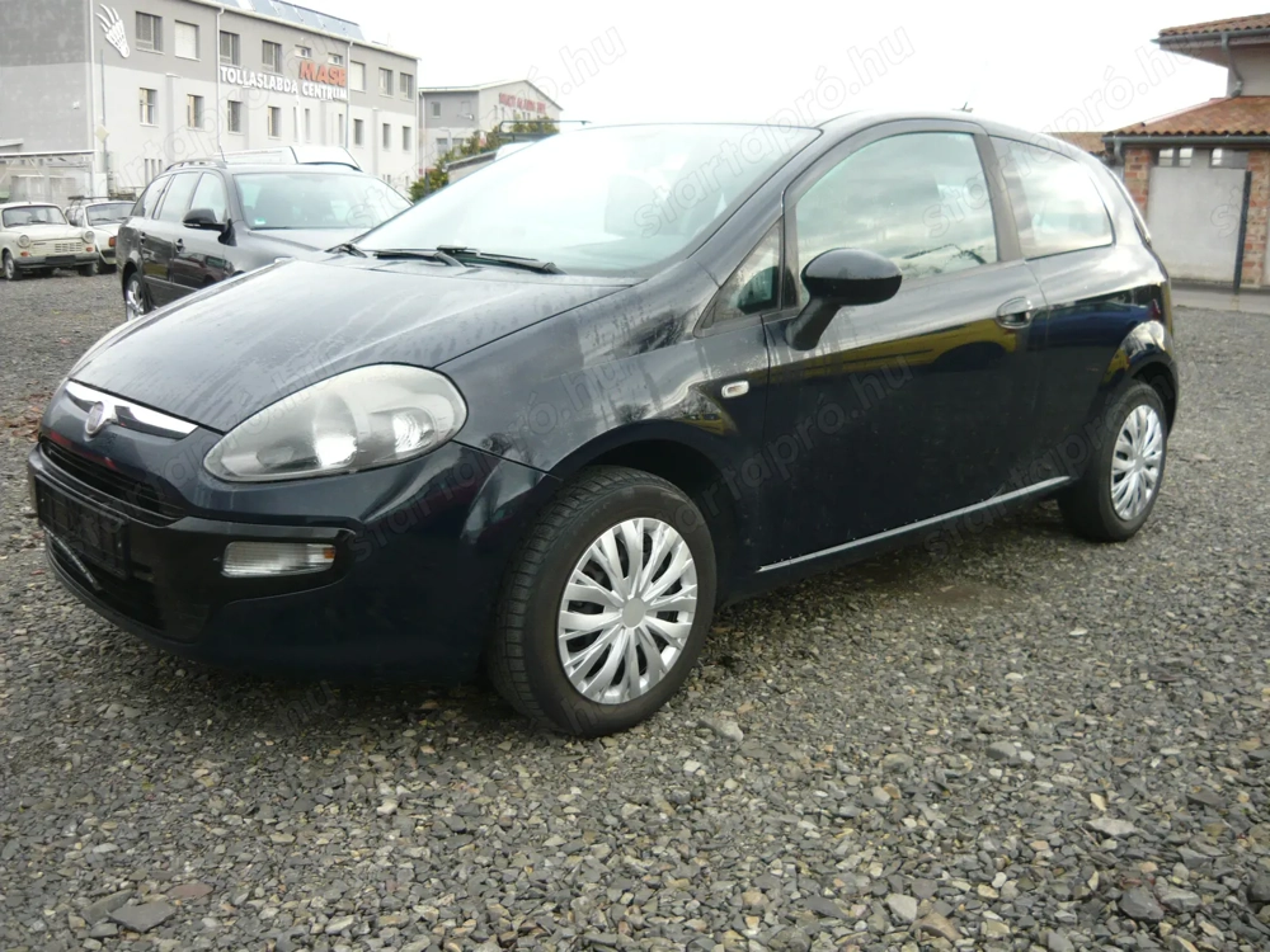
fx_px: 1211
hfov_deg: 55.4
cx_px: 635
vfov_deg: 42.9
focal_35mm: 33
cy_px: 476
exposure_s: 1/160
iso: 100
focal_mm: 5.5
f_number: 2.8
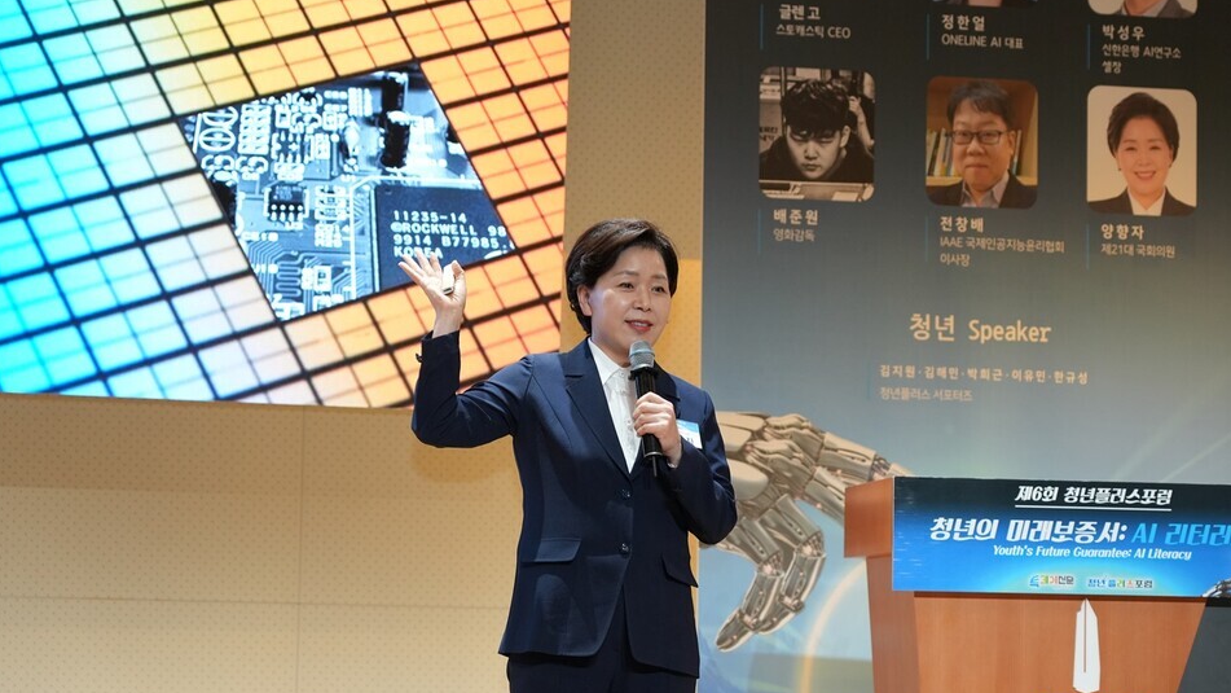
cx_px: 614
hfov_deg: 19.3
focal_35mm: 111
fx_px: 3623
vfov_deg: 10.9
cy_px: 396
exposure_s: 1/100
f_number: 4.5
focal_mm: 105
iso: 2000
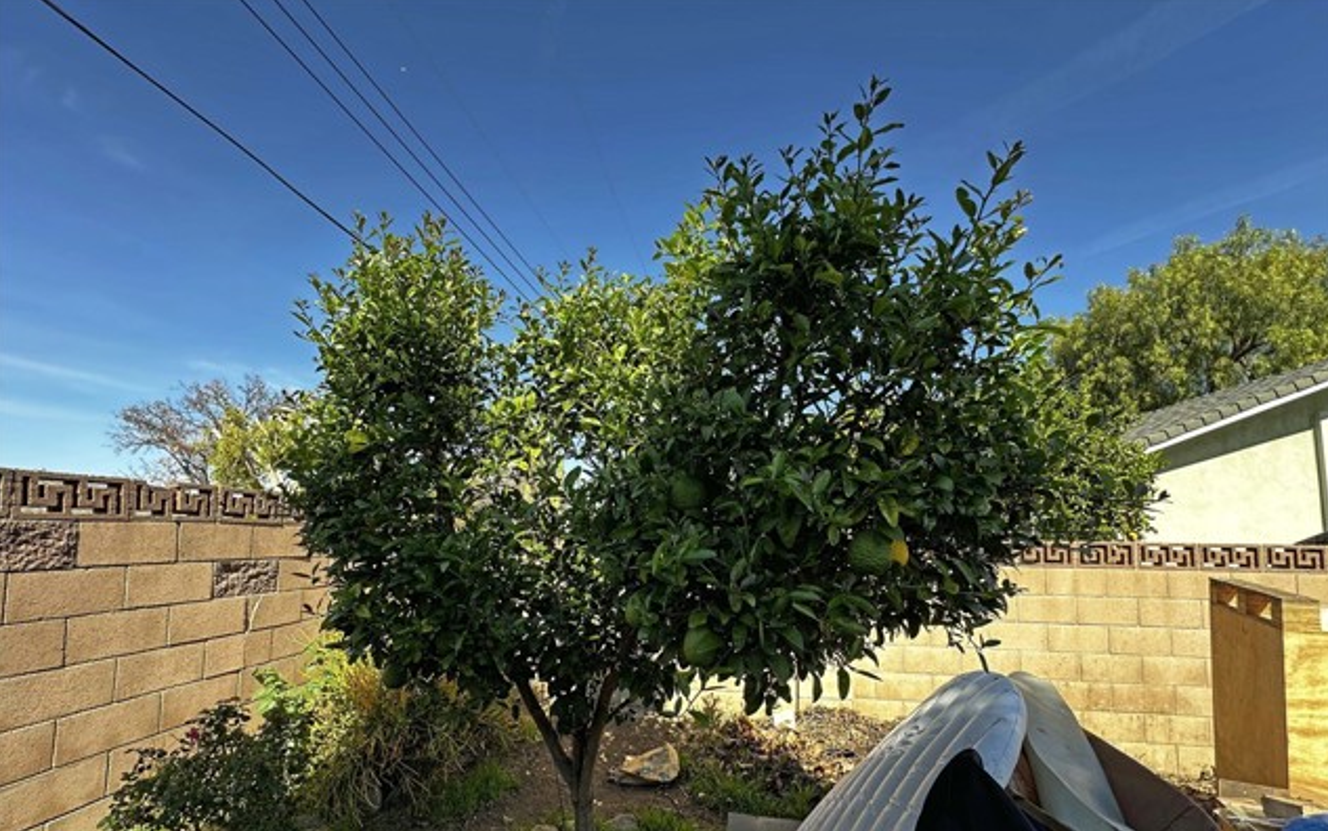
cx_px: 667
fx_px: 543
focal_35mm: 15
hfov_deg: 101.4
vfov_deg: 74.0
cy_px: 497
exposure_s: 1/247
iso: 40
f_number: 2.2
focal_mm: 2.22
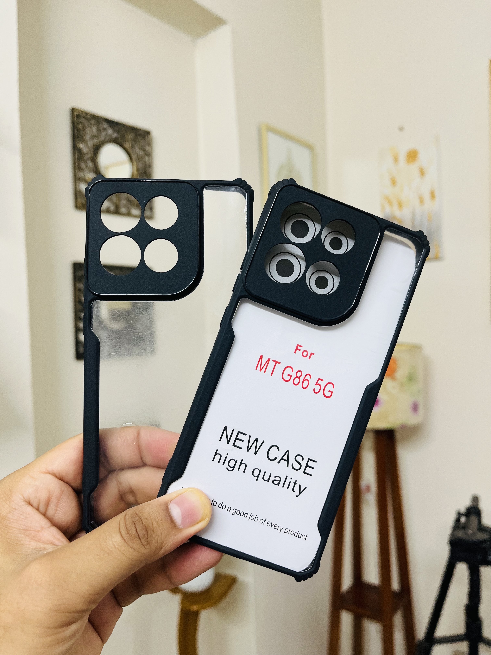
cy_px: 328
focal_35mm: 26
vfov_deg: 67.3
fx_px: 492
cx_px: 246
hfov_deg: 53.1
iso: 125
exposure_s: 1/100
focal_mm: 5.1
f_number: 1.6
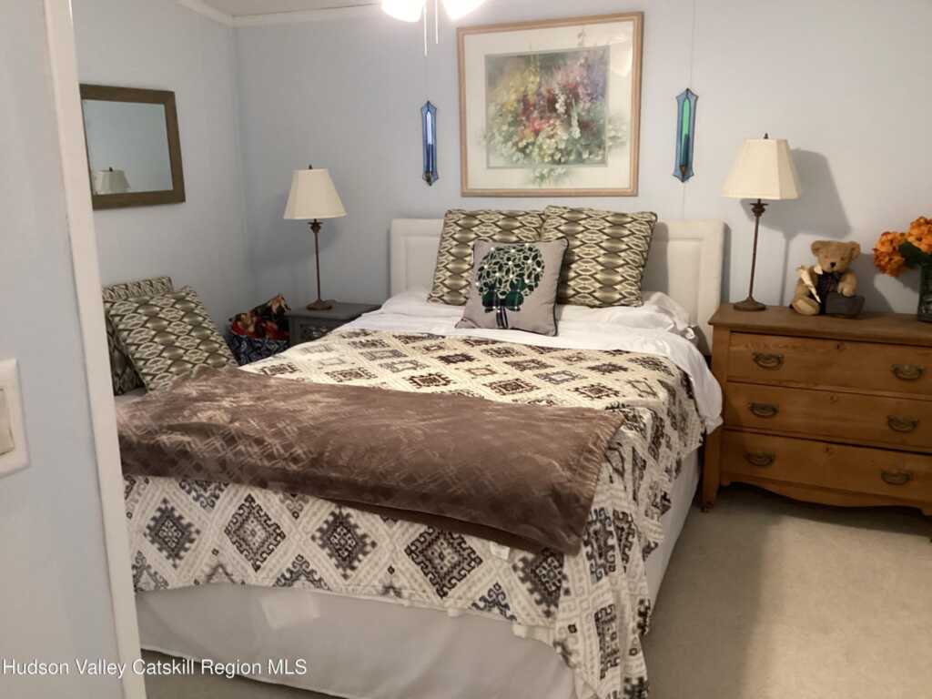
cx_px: 466
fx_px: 835
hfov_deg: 58.4
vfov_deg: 45.4
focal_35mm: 31
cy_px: 350
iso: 320
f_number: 2.4
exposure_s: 1/40
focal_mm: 3.3
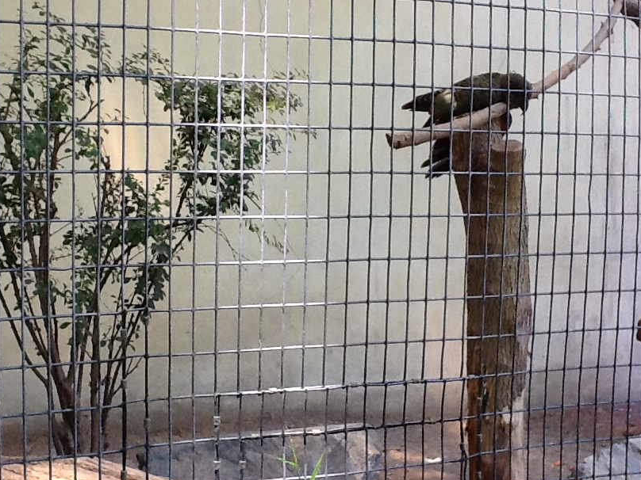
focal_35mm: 38
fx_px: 704
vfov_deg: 37.6
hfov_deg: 49.0
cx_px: 309
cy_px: 203
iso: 100
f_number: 2.4
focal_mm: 2.03
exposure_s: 1/120
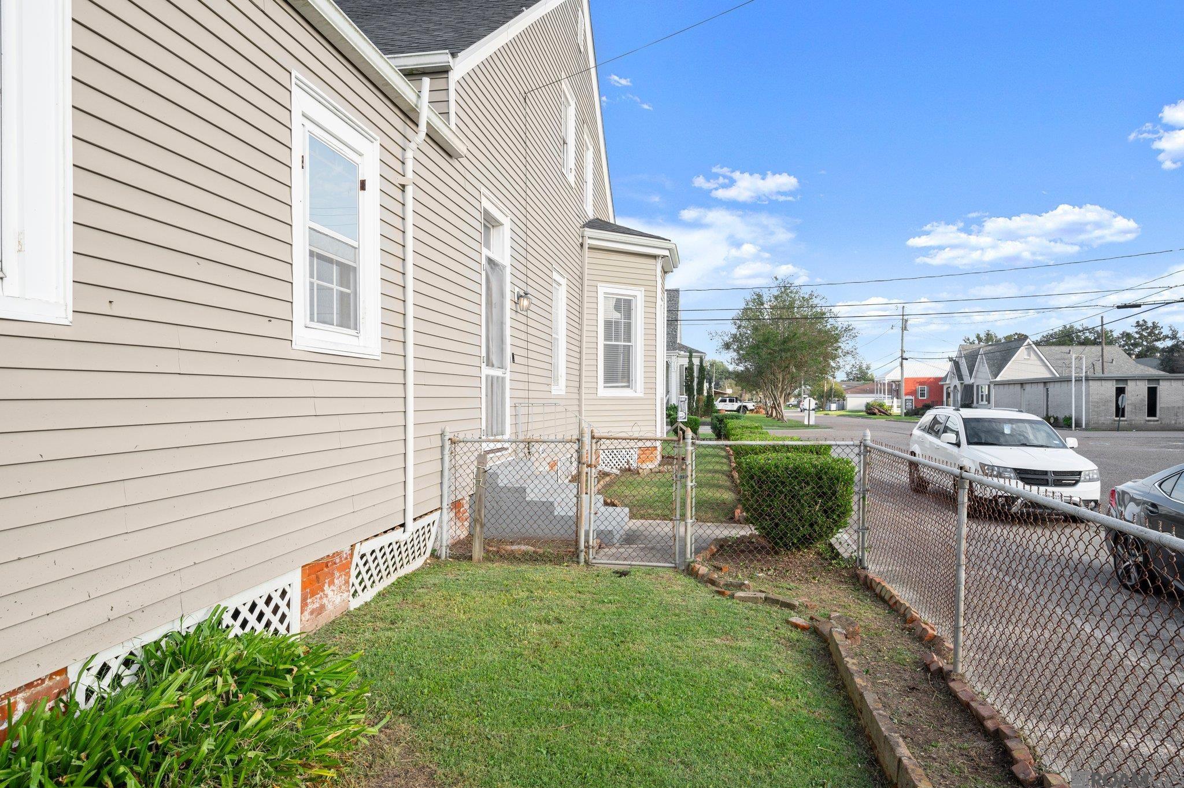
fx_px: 723
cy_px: 394
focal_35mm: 22
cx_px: 592
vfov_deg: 57.1
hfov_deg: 78.6
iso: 640
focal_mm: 22
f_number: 9
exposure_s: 1/500
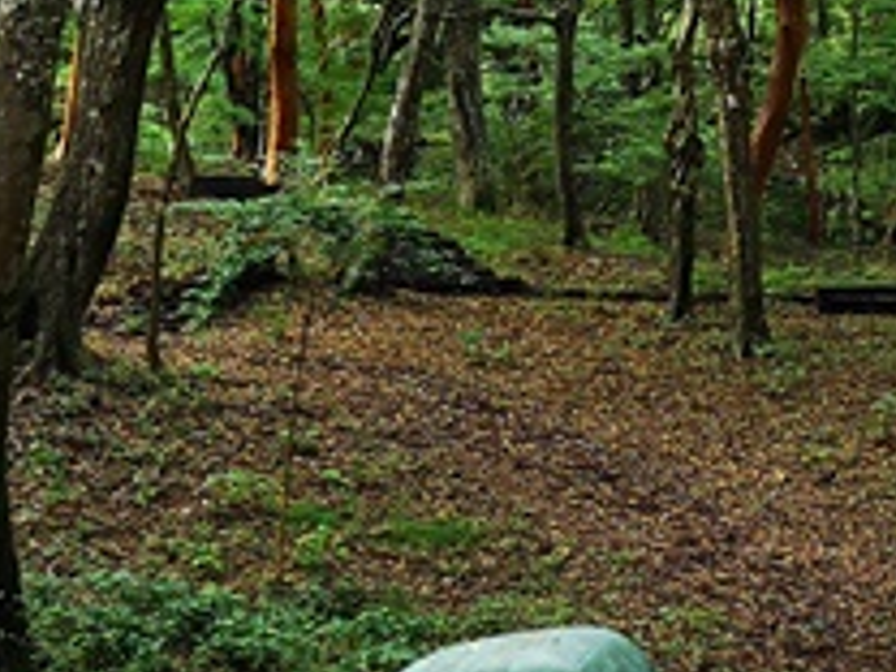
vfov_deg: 14.1
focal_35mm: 104
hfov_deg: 18.9
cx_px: 577
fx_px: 2692
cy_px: 99
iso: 125
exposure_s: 1/100
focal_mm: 3.95
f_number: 1.8
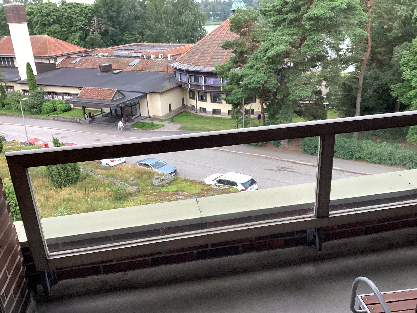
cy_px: 156
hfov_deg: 58.4
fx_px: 373
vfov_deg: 45.4
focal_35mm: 31
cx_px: 208
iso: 50
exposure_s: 1/120
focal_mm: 3.3
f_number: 2.4
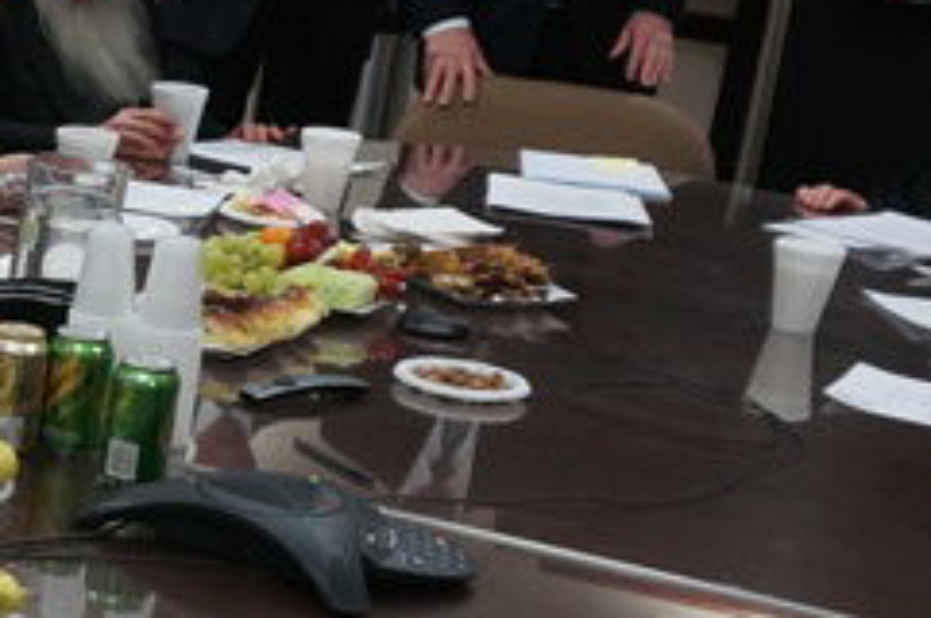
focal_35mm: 102
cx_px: -309
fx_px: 2634
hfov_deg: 18.5
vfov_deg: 13.3
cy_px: 545
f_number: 4
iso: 640
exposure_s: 1/60
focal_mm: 16
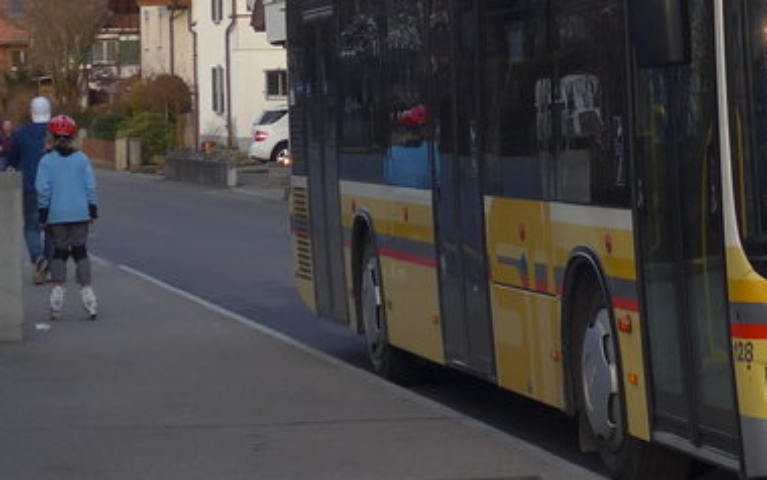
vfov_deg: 8.0
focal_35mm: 164
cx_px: 634
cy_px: -28
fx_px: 3430
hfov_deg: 12.7
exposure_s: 1/200
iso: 80
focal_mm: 10.1
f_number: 3.2
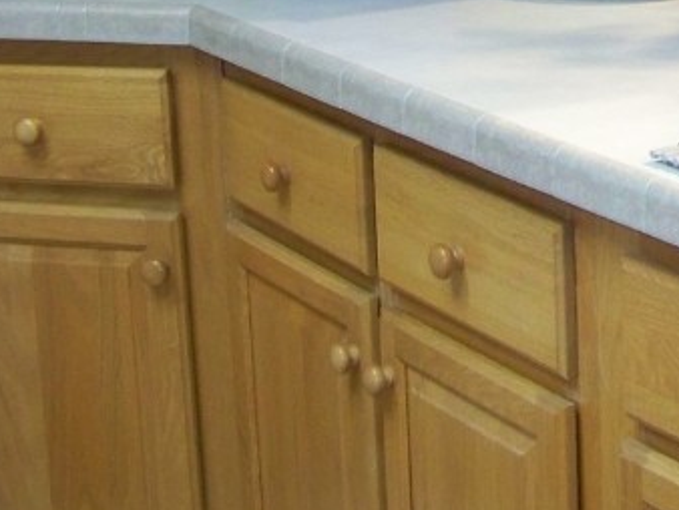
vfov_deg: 13.2
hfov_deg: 17.5
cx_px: 725
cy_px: -110
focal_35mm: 109
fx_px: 2140
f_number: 2.8
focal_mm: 5.85
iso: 200
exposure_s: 1/30
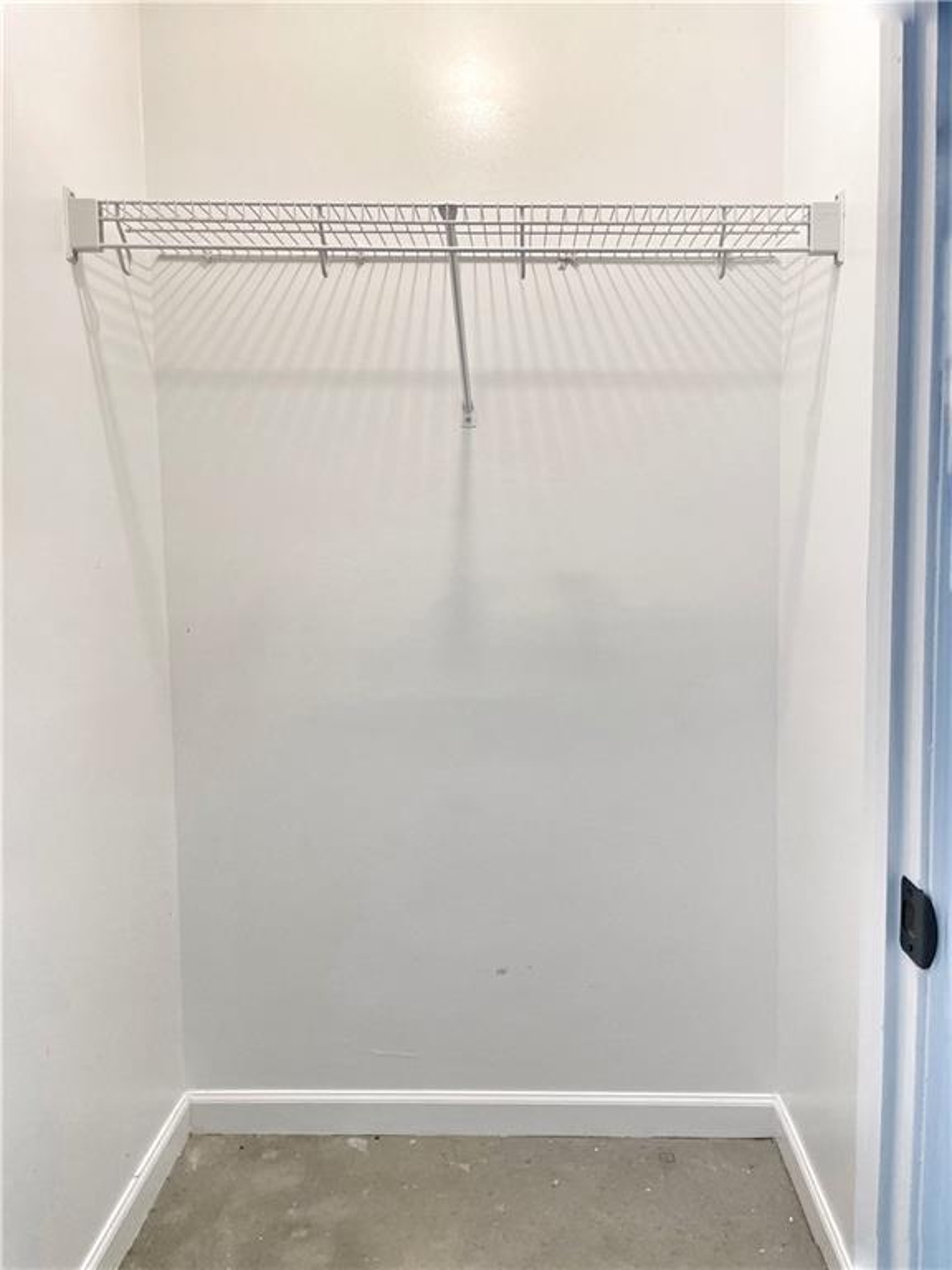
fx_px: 953
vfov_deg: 67.3
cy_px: 635
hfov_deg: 53.1
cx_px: 476
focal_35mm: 26
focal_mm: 4.2
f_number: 1.6
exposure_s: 1/120
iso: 80
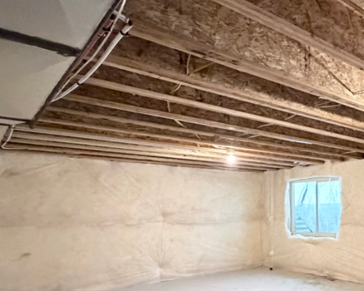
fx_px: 345
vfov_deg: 44.4
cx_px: 302
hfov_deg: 51.4
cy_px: 217
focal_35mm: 32
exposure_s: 1/60
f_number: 2.2
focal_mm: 2.22
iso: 1250
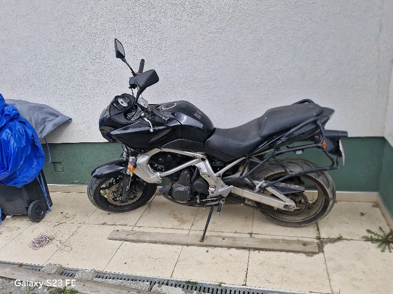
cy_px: 147
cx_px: 208
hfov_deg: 69.3
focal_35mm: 25
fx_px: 284
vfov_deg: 54.9
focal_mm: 5.54
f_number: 1.8
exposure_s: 1/526
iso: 50
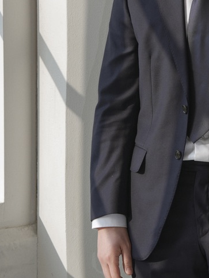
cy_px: 63
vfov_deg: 13.0
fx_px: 1216
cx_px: 185
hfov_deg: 9.8
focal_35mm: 151
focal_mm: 70
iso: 125
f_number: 2.8
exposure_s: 1/400
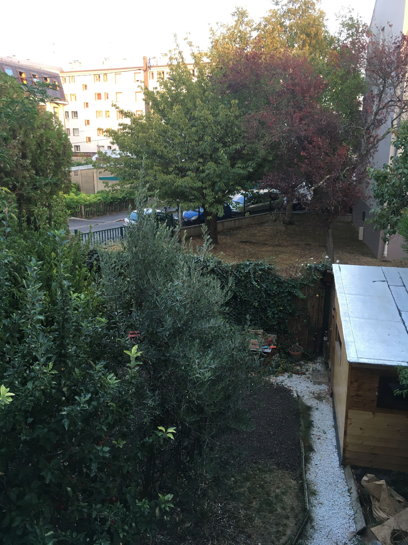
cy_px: 272
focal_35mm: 29
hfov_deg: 48.2
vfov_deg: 61.7
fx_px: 456
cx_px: 204
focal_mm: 4.15
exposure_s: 1/33
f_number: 2.2
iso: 40
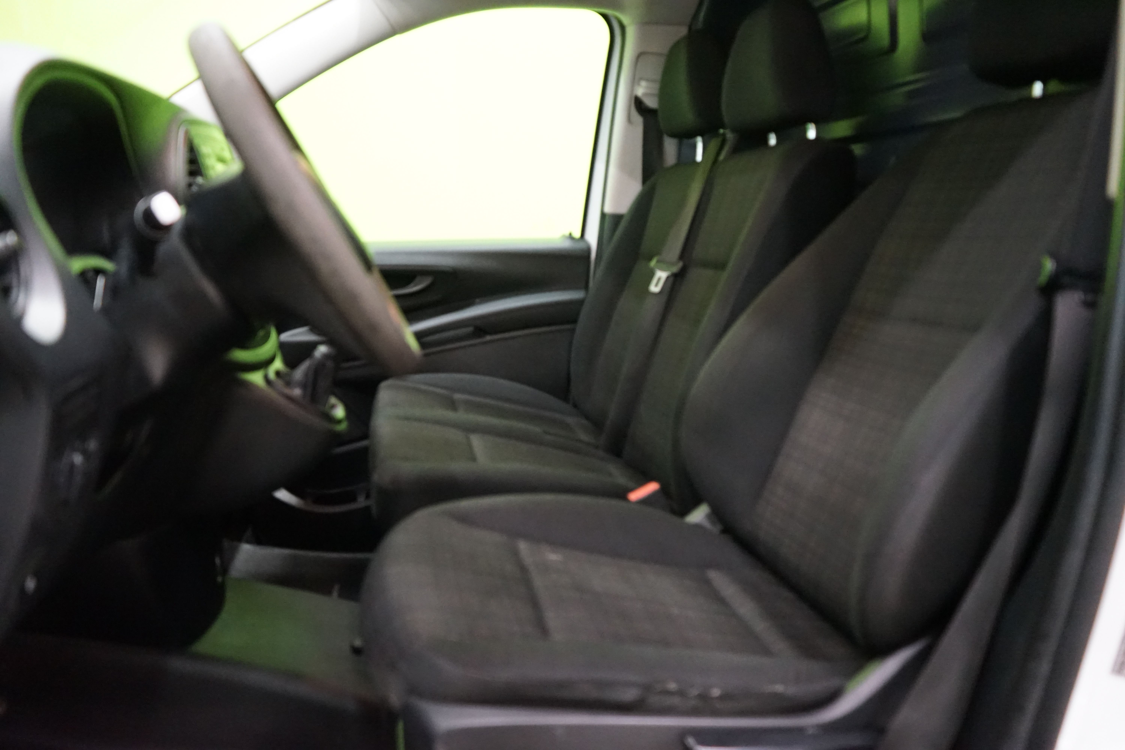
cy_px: 375
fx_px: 937
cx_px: 562
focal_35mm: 30
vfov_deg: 43.6
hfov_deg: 61.9
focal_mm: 30
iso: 6400
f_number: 3.5
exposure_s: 1/125
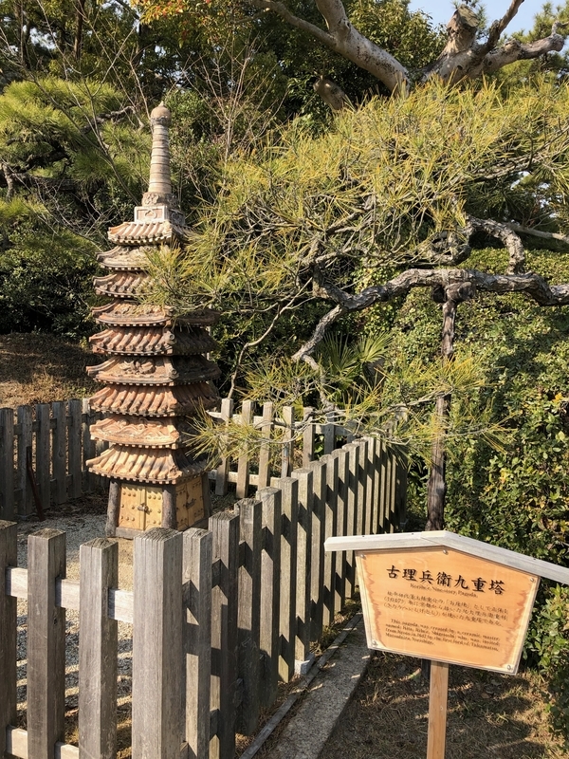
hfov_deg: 49.7
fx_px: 614
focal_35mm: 28
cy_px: 380
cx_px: 284
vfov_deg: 63.4
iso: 20
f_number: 1.8
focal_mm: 3.99
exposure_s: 1/960
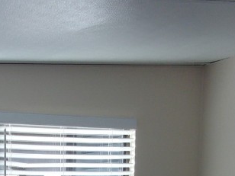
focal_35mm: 93
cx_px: 45
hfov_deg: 20.8
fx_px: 631
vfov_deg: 14.6
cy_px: 279
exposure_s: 1/240
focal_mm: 5.1
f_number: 3.9
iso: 80
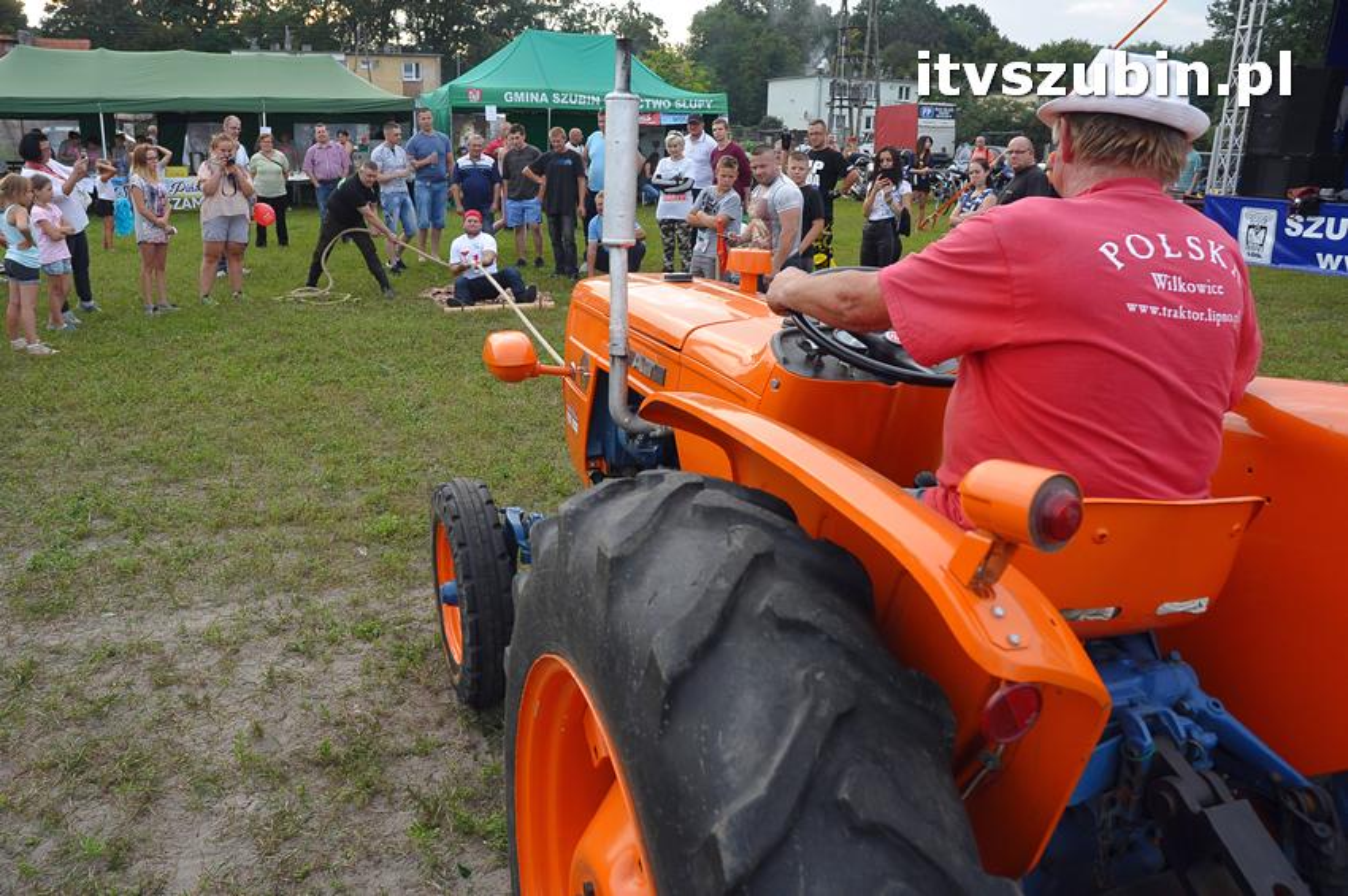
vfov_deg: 47.8
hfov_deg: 67.4
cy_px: 448
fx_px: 1010
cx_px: 674
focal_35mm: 27
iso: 400
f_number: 7.1
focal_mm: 18
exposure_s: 1/200
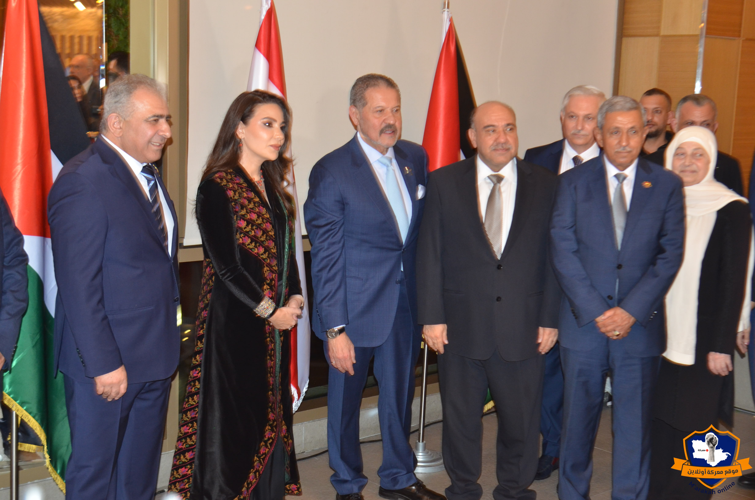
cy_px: 250
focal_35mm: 52
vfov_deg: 25.6
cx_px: 378
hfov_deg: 37.9
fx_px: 1099
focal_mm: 35
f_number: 4
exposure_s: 1/60
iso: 800
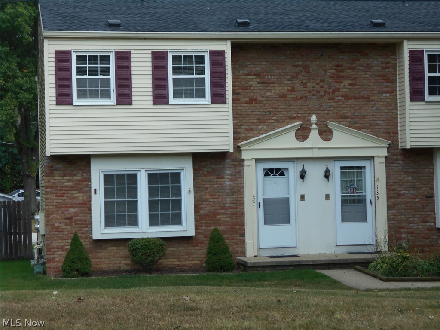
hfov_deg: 22.8
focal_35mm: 86
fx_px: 1093
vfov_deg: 17.2
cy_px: 165
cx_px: 220
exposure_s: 1/200
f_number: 6.3
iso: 80
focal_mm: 15.4
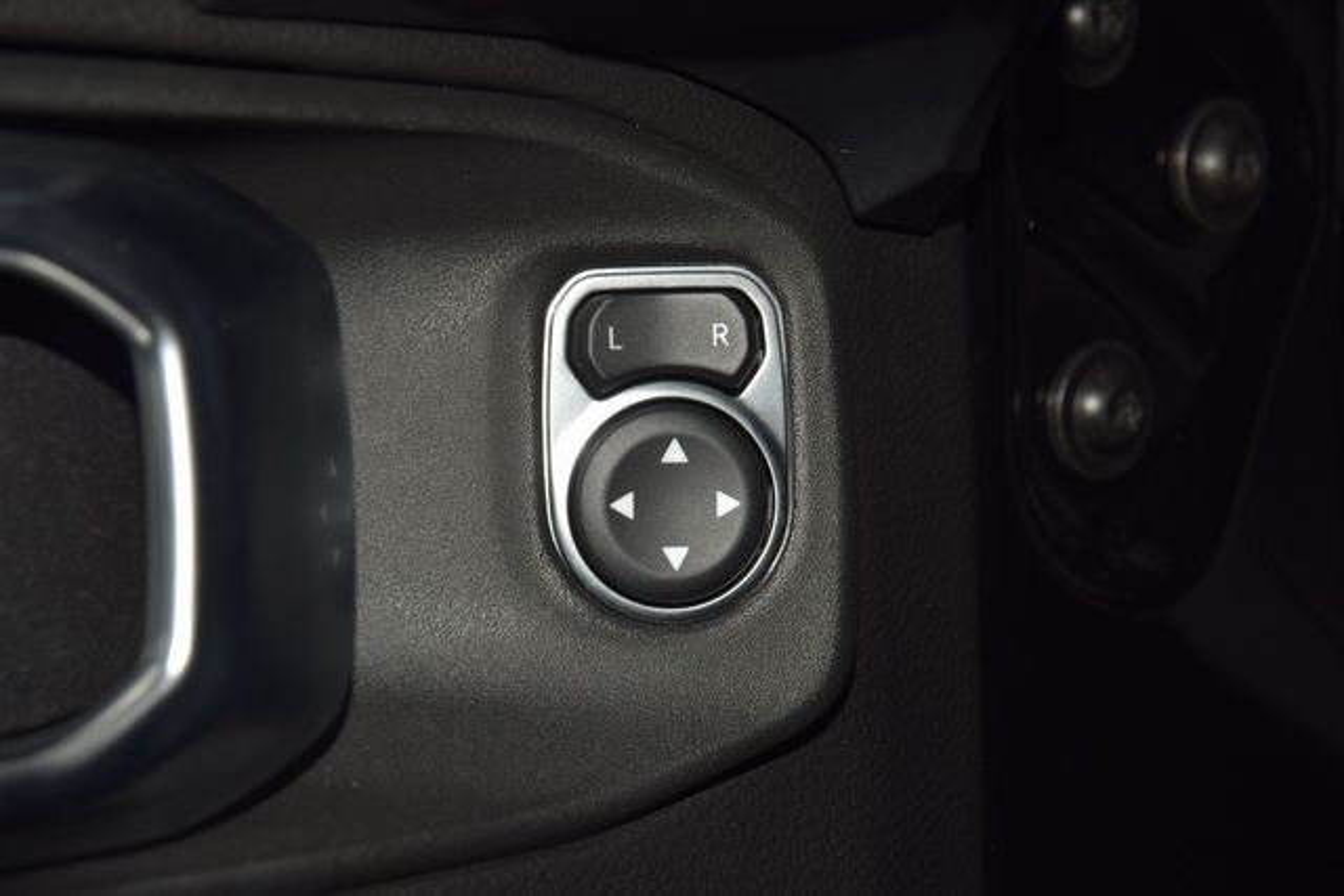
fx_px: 3921
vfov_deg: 13.0
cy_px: 448
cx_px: 672
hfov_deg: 19.5
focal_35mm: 105
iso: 100
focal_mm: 70
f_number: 8
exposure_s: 1/125
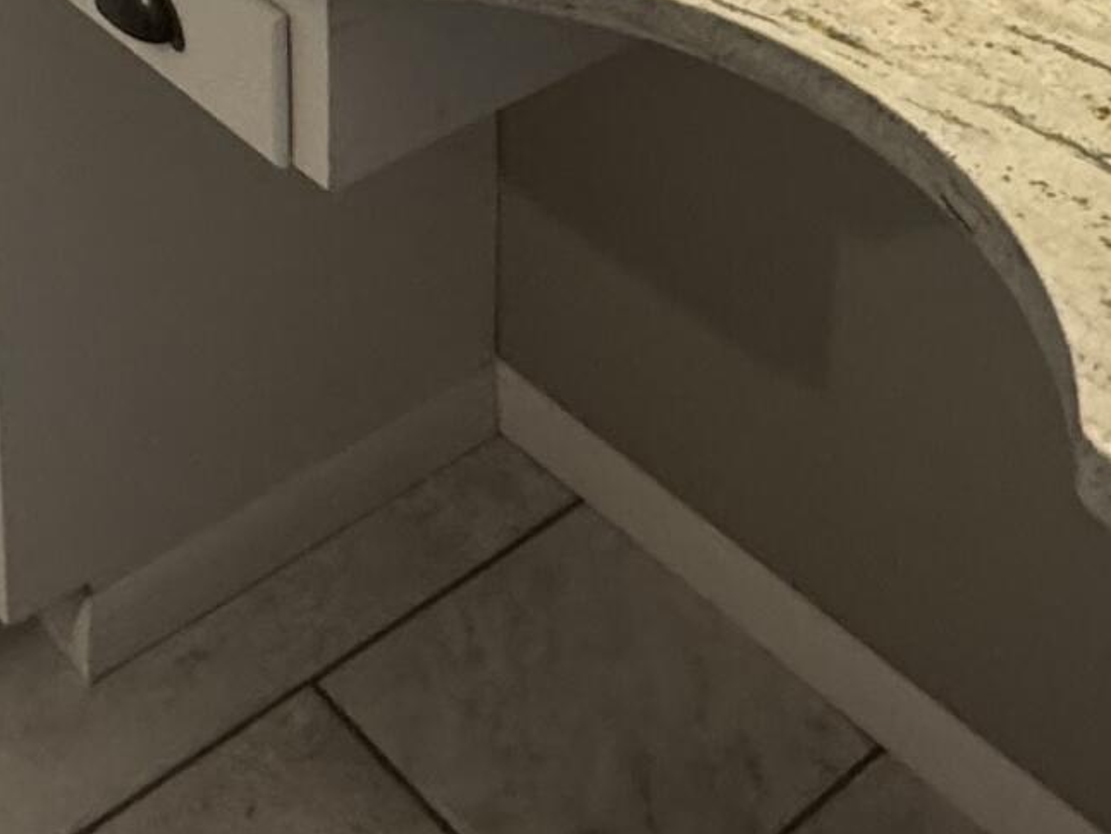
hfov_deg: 29.4
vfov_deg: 18.0
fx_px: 2087
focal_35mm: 65
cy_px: -665
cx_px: 292
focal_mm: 2.22
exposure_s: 1/120
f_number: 2.2
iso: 320
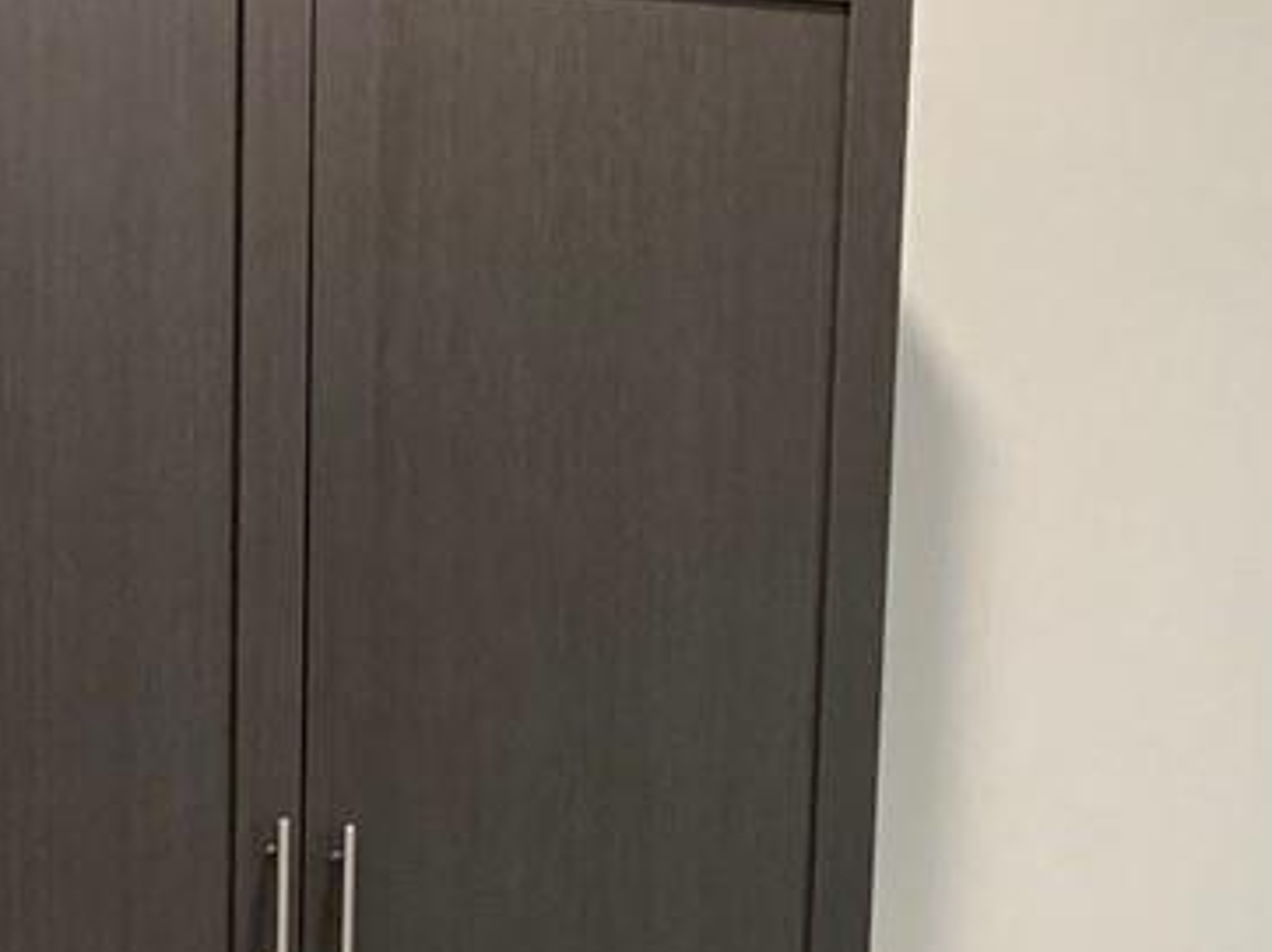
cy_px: 1929
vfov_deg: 11.5
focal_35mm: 115
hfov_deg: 16.9
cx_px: 137
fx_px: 4223
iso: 160
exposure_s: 1/60
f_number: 1.8
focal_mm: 4.25
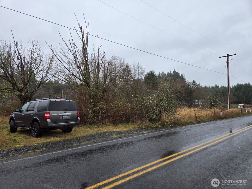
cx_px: 126
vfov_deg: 58.9
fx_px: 167
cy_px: 94
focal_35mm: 23
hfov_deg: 73.9
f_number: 1.8
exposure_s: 1/261
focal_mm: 5.4
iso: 25
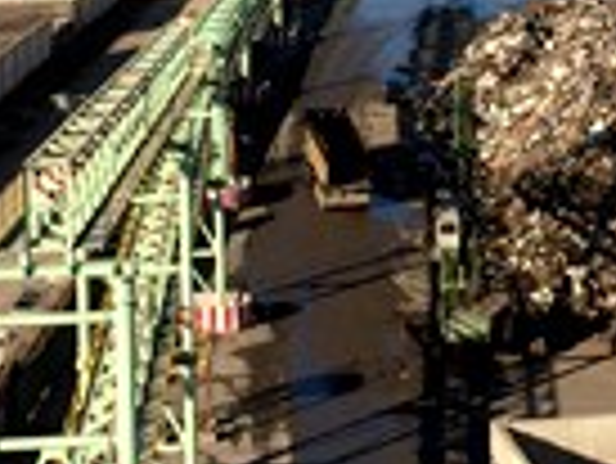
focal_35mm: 127
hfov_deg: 15.3
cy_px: -45
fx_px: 2262
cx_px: 580
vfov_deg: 11.5
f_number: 2.2
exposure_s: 1/2198
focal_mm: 4.15
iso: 32
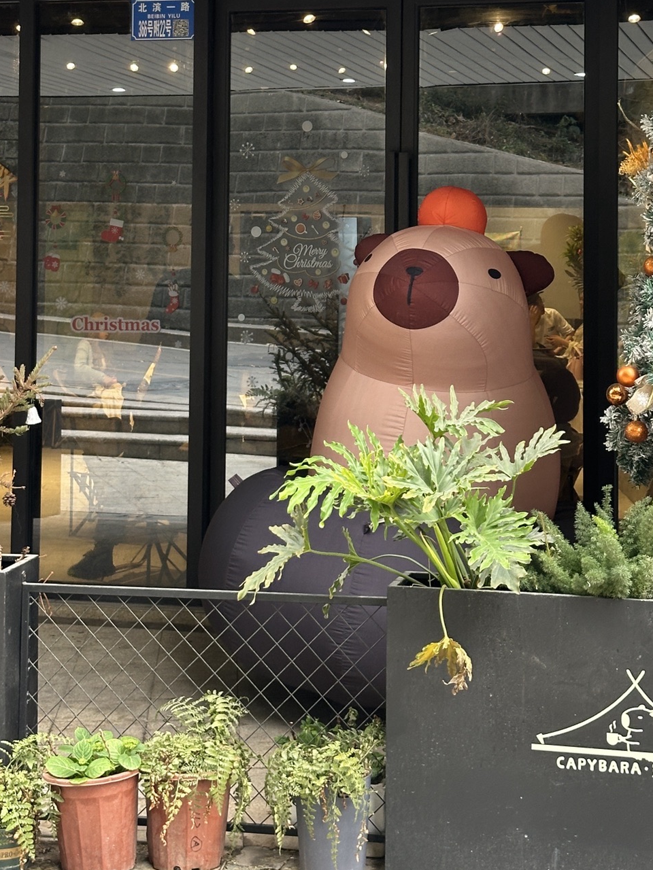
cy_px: 209
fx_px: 1886
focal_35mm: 75
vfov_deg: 25.7
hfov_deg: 19.6
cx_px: 339
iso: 80
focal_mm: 6.86
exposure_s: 1/100
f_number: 1.78
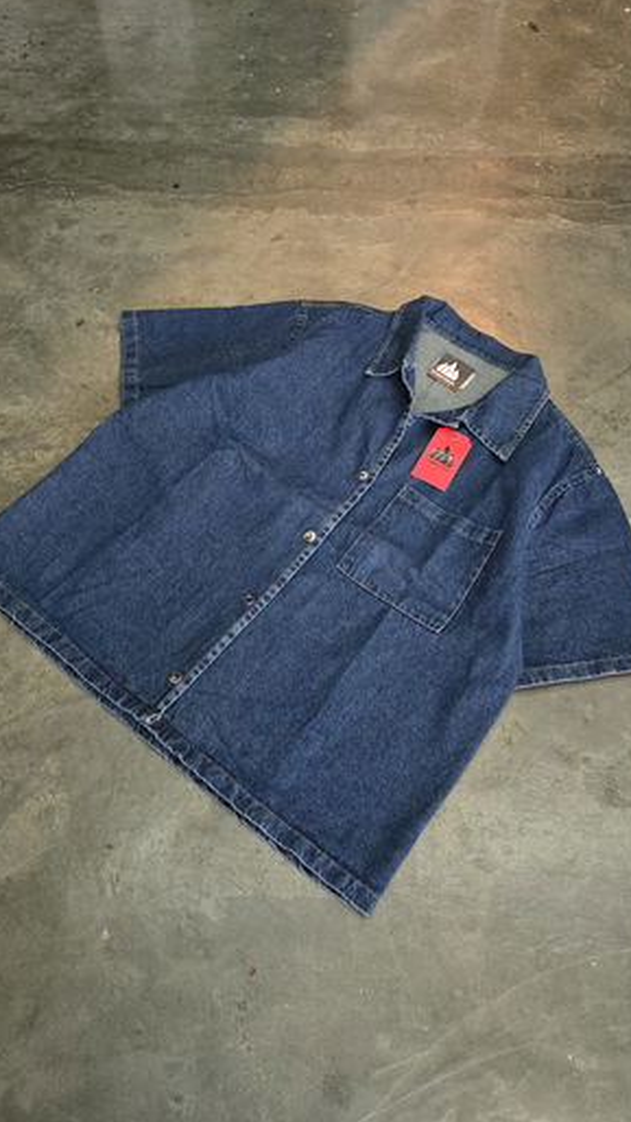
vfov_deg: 71.9
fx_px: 774
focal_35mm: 26
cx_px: 323
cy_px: 556
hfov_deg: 44.4
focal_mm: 6.3
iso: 320
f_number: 1.7
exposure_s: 1/100
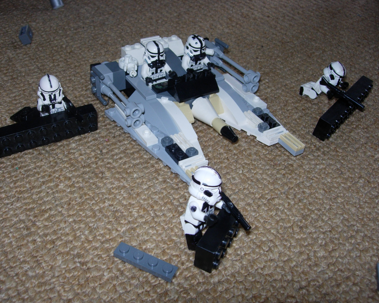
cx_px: 176
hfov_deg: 45.8
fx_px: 449
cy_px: 151
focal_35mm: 40
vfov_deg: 37.3
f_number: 4.8
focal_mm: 7.8
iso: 79
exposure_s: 1/64
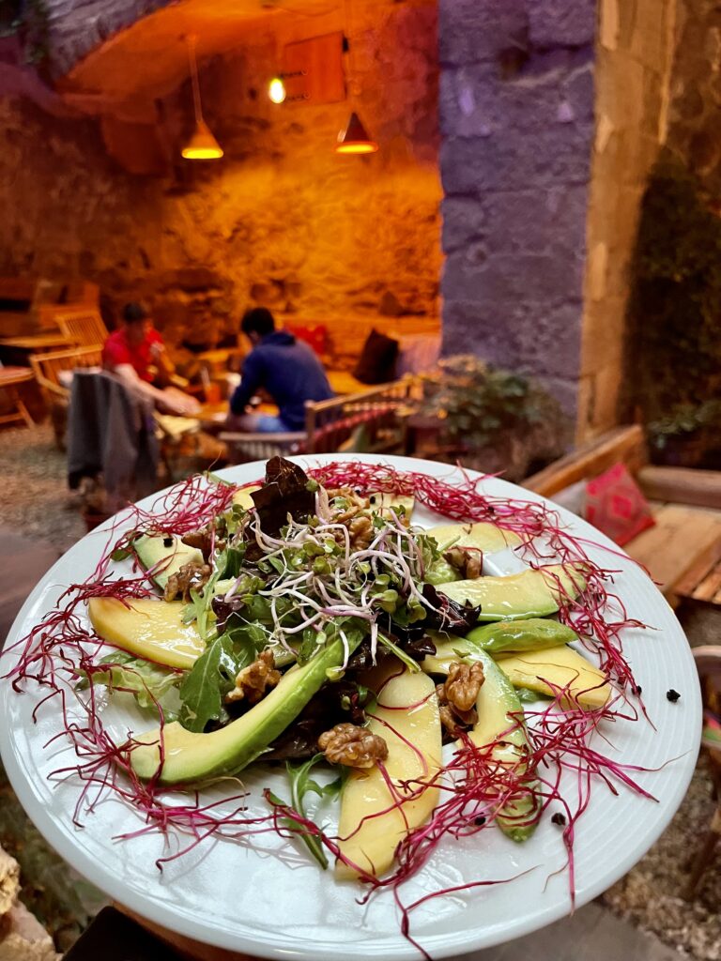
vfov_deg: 67.3
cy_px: 480
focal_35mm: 26
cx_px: 360
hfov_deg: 53.1
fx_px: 722
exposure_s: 1/33
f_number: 1.6
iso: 640
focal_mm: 5.1
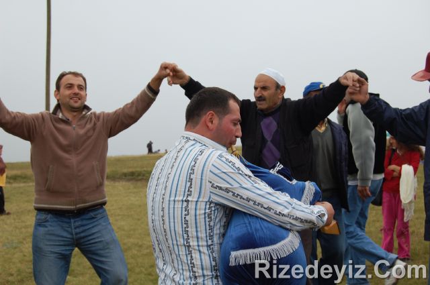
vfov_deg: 23.7
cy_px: 142
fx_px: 680
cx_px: 215
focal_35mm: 57
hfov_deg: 35.1
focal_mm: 38
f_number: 9
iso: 200
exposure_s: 1/320
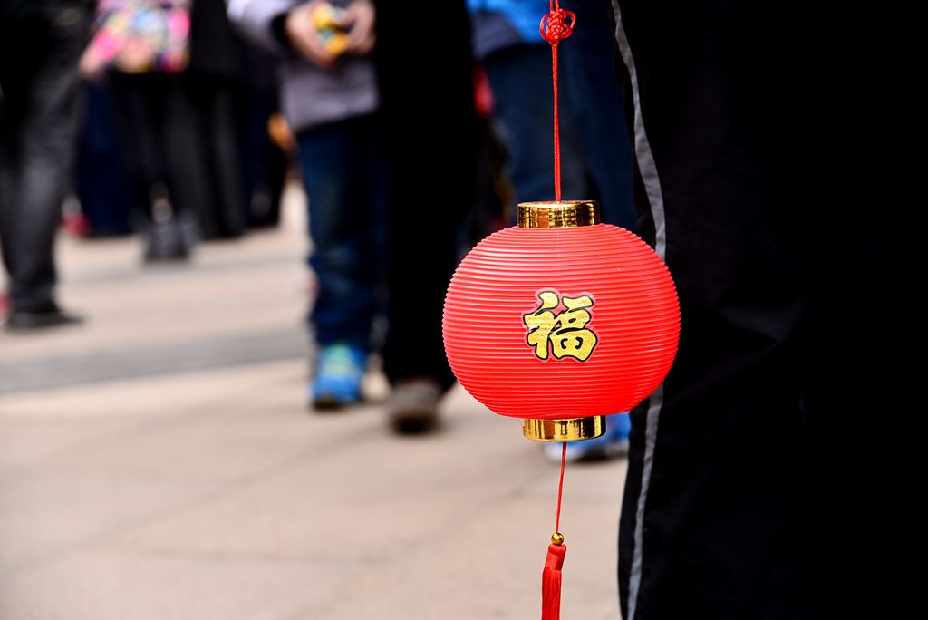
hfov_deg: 24.7
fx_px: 2115
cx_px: 464
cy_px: 310
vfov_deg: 16.7
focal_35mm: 82
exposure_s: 1/800
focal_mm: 82
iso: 320
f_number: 4
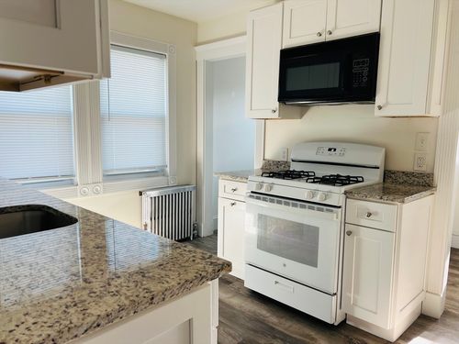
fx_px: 345
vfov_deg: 53.1
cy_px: 172
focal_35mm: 26
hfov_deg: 67.3
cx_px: 230
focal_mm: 5.7
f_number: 1.5
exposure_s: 1/120
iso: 40
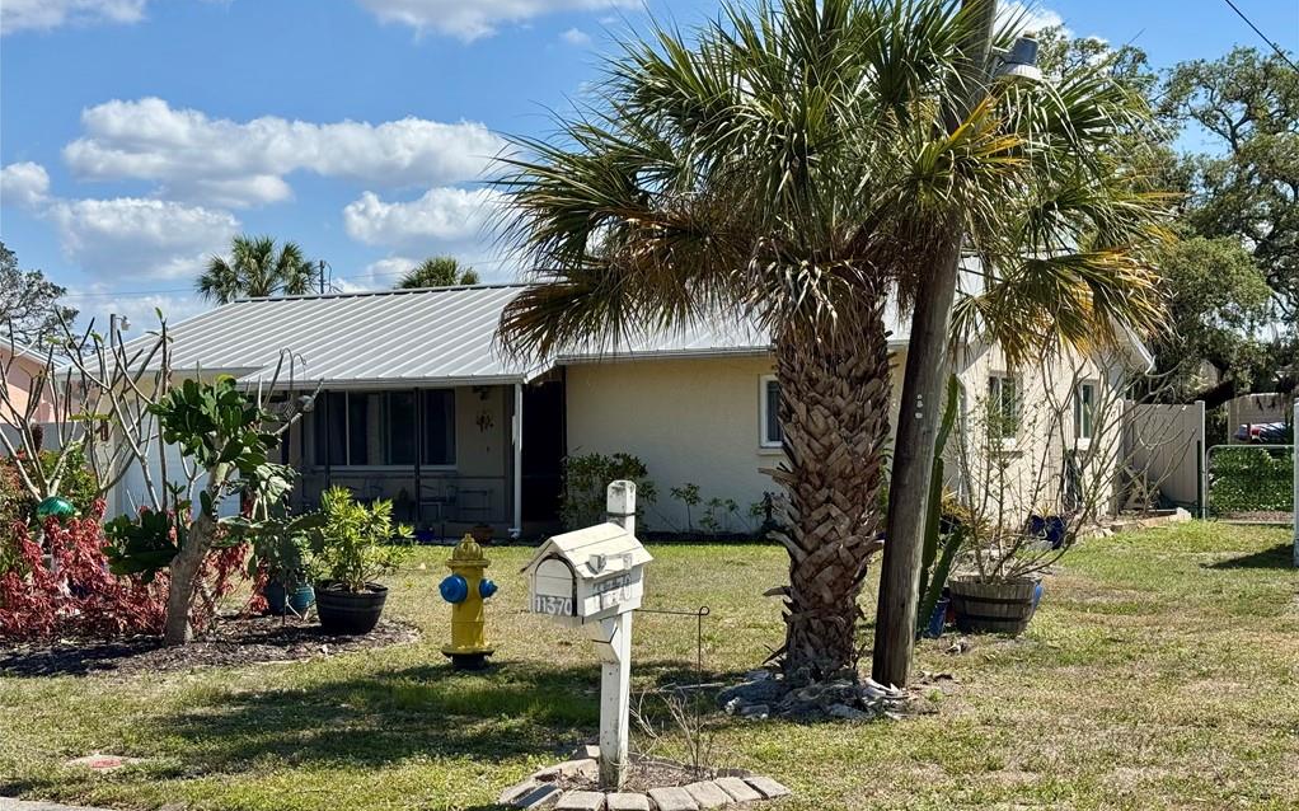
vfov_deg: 25.3
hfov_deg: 39.6
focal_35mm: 51
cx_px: 650
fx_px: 1805
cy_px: 465
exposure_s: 1/3817
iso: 64
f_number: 1.78
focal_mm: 6.76
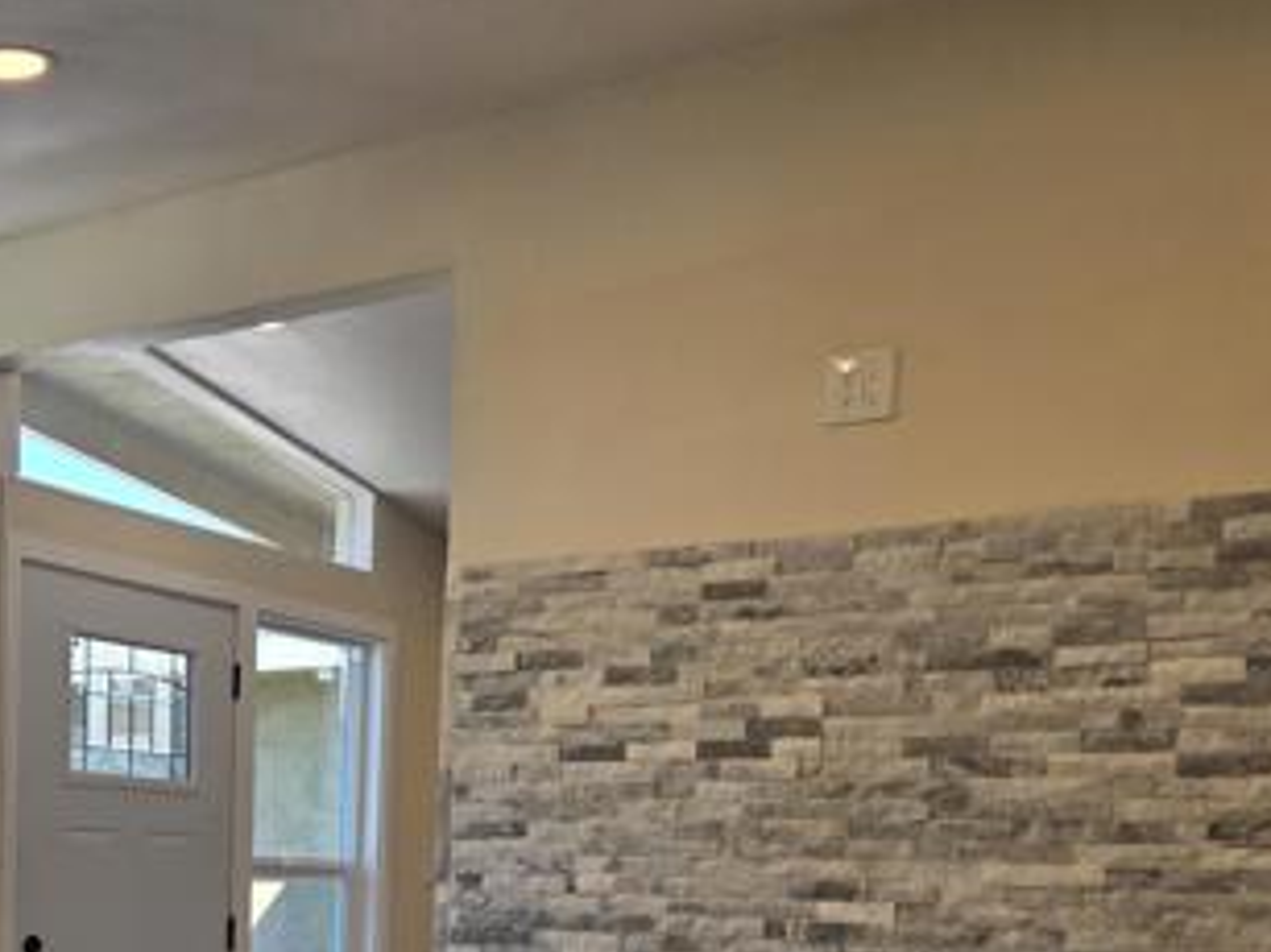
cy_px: 969
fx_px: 1762
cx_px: 385
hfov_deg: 39.0
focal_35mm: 48
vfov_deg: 28.3
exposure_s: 1/284
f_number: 1.8
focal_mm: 5.4
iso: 25
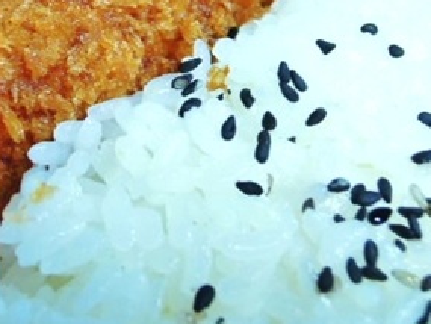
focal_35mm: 73
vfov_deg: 19.9
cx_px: 74
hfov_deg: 26.1
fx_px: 909
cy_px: 51
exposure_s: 1/13
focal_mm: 7.2
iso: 450
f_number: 2.9
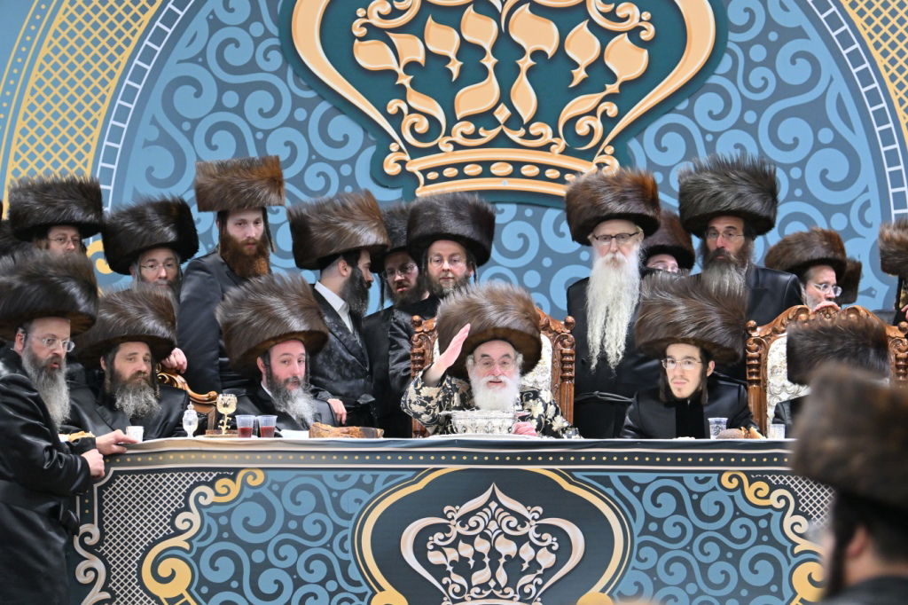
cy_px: 302
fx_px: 4160
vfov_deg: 8.3
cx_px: 454
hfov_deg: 12.5
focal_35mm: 165
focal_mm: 110
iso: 640
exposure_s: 1/200
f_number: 2.8
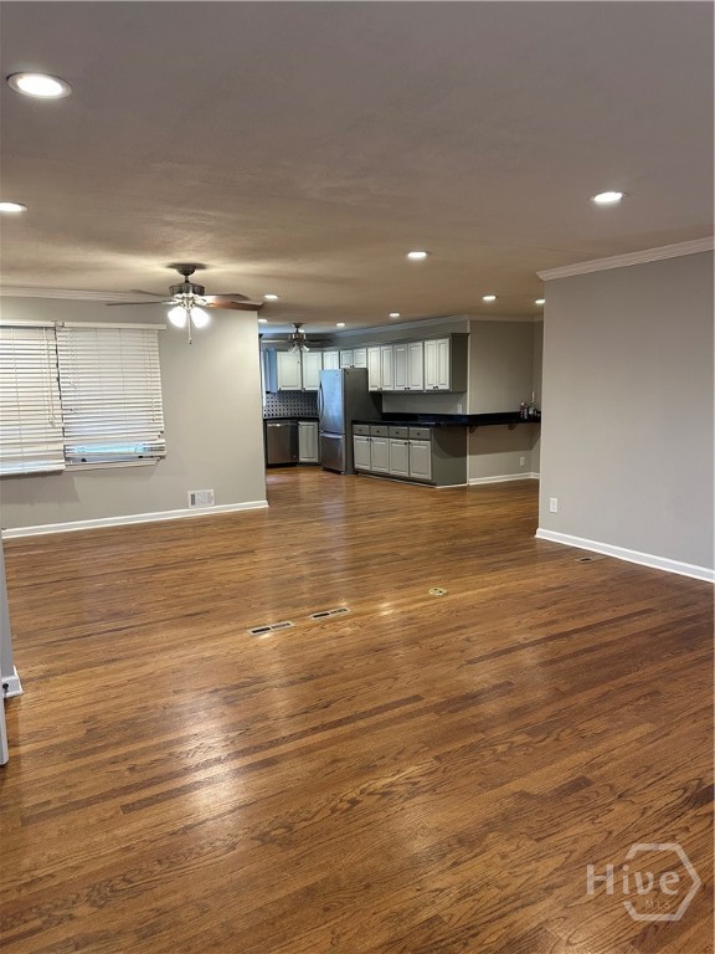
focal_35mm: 24
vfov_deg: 71.6
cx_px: 358
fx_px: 661
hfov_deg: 56.8
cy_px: 477
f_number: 1.78
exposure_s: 1/60
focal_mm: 6.86
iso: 250
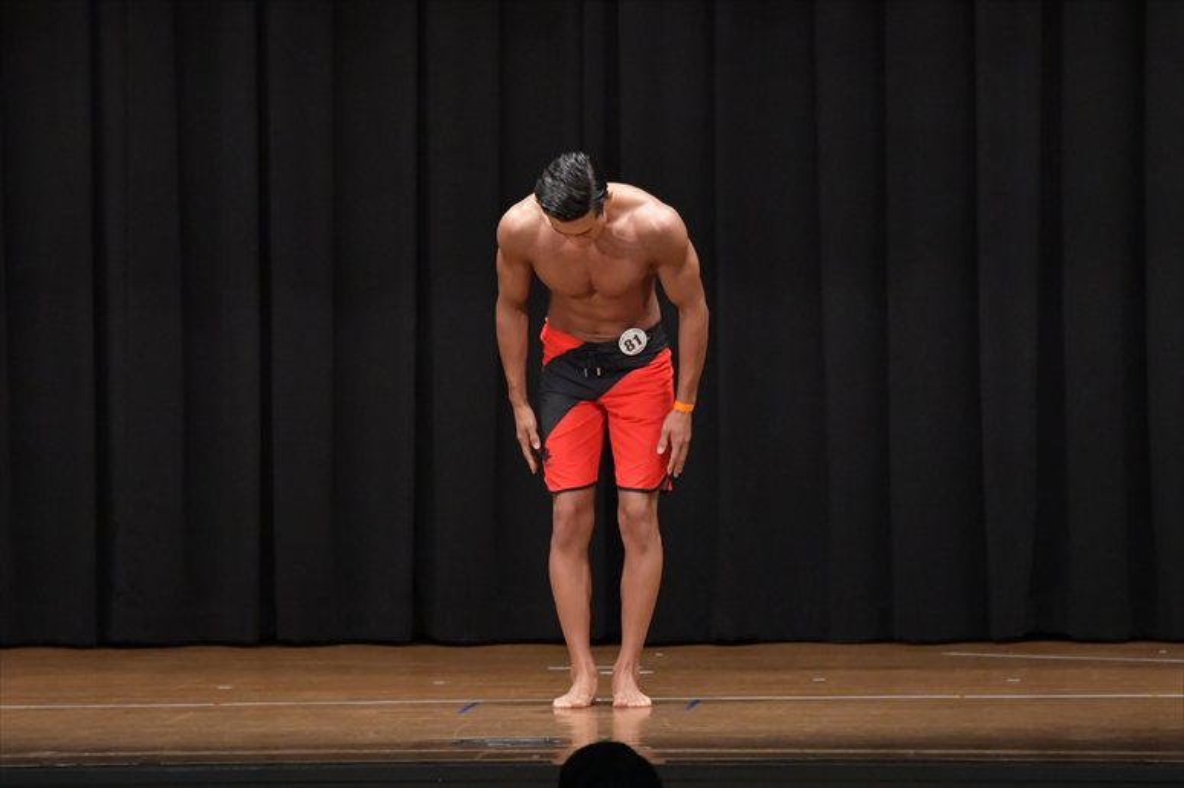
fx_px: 7396
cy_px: 394
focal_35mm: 225
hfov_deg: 9.2
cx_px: 592
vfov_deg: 6.1
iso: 6400
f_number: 5.6
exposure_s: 1/400
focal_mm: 150
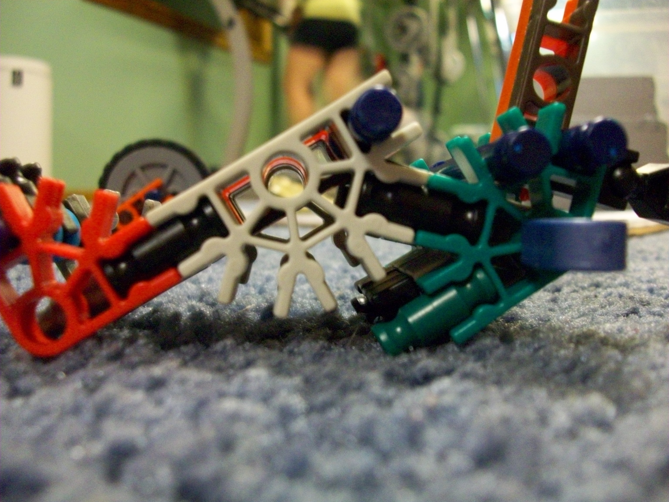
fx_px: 657
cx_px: 334
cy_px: 251
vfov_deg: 41.8
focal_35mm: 34
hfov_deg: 54.0
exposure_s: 1/8
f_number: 2.8
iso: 320
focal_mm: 5.7
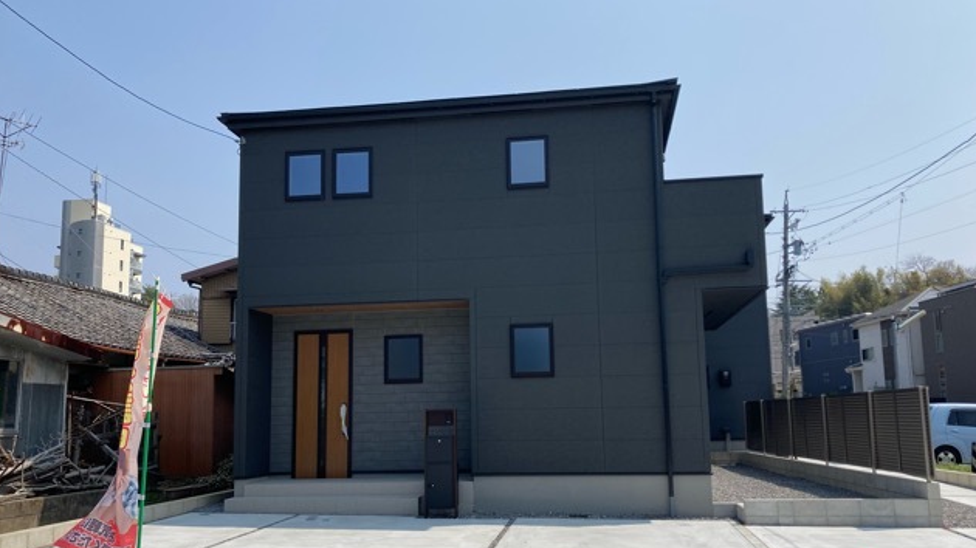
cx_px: 482
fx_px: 802
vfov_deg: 37.7
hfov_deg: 62.6
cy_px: 317
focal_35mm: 31
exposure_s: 1/2703
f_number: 1.8
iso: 20
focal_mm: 3.99
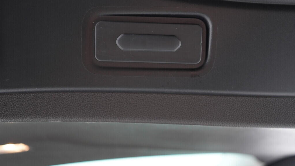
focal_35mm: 38
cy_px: 68
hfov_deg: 52.8
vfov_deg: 31.1
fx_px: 297
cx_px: 148
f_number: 2.8
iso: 500
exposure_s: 1/40
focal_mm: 24
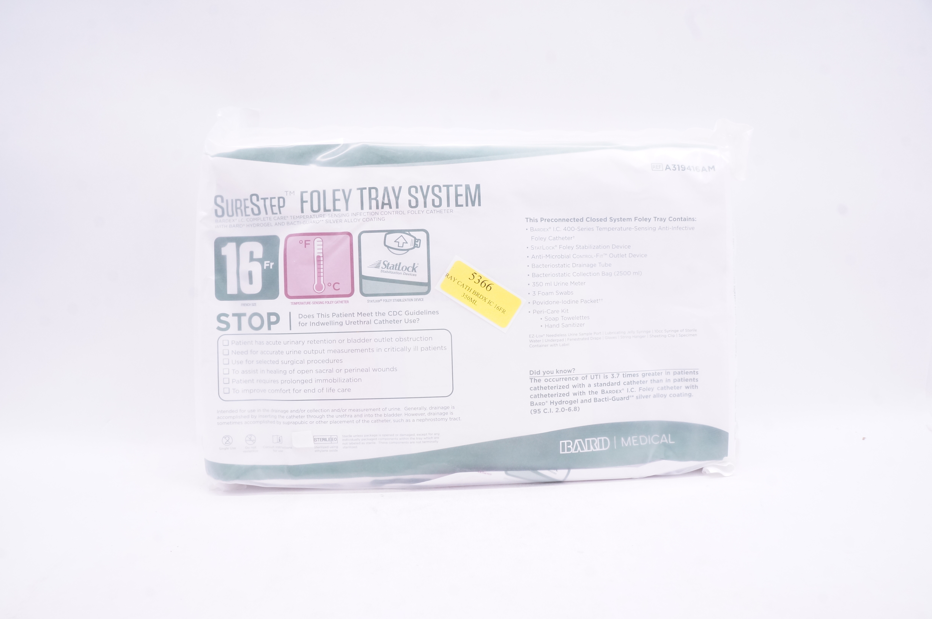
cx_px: 466
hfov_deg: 67.4
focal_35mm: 27
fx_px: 698
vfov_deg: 47.8
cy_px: 310
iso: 800
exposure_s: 1/20
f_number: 13
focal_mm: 18
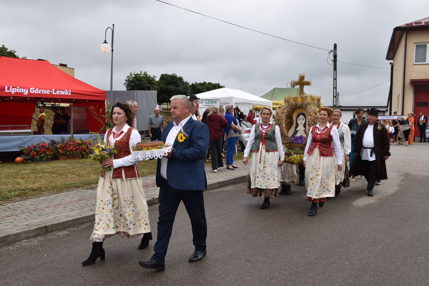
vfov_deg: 40.0
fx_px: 393
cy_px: 143
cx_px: 214
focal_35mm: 33
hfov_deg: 57.2
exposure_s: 1/200
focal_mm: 22
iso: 100
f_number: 8
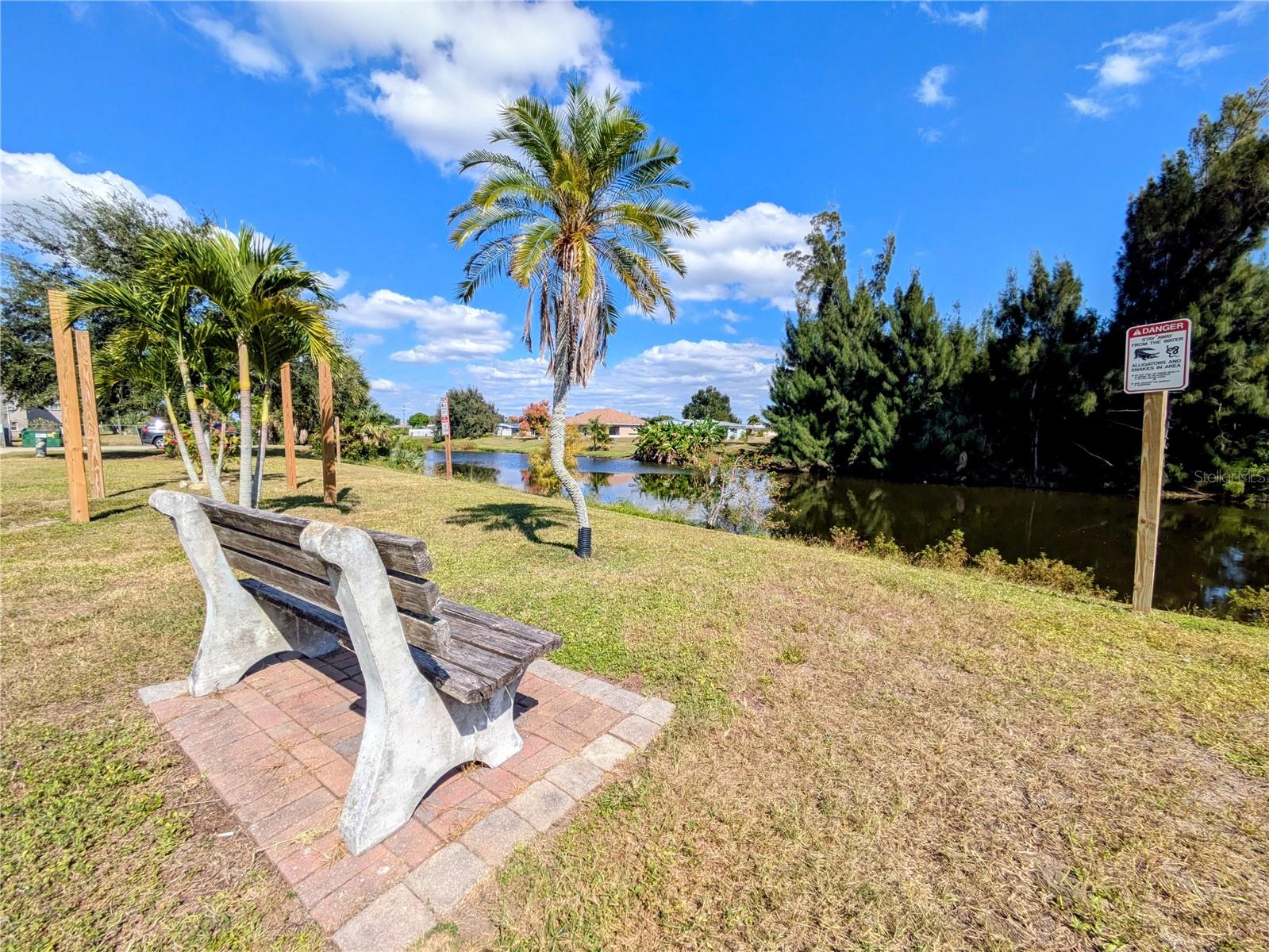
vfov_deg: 85.7
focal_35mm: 14
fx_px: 513
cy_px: 476
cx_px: 634
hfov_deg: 102.1
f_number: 2.2
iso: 49
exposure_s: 1/2137
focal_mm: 1.83
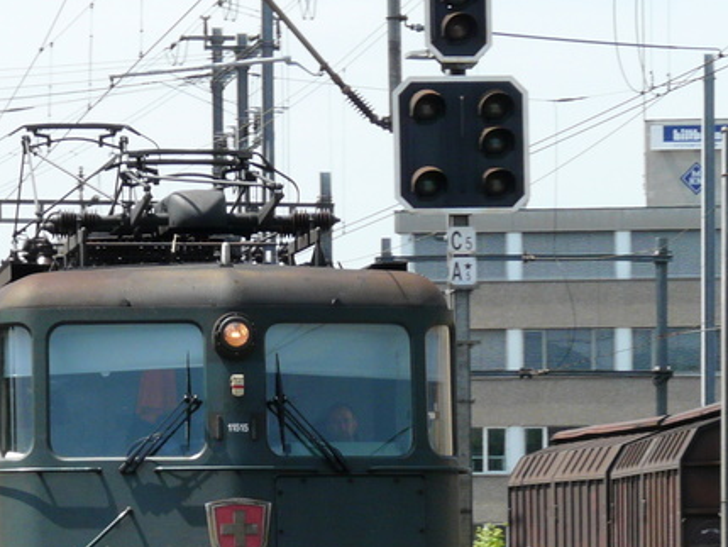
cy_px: 569
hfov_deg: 7.5
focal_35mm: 265
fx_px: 5576
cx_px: 345
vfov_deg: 5.6
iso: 100
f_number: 5.6
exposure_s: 1/250
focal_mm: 18.8
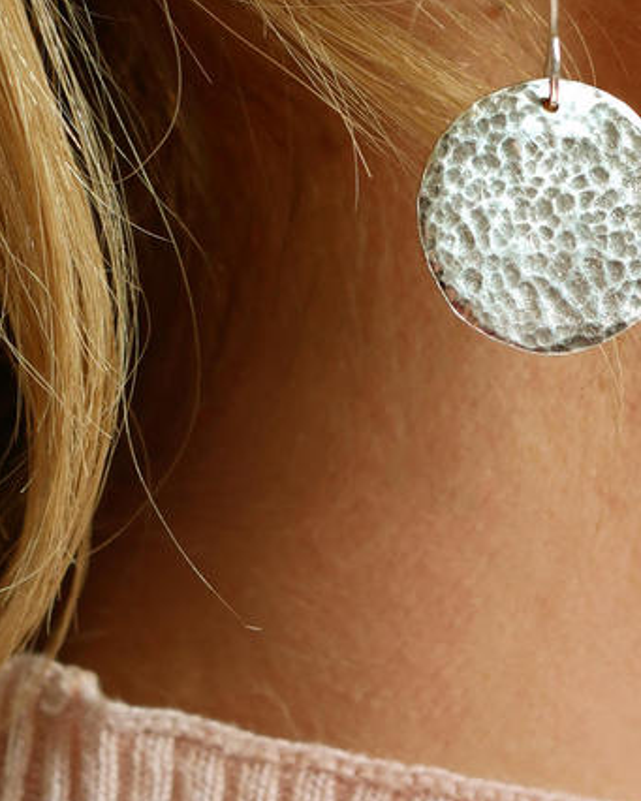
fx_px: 4172
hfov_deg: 8.8
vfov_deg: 10.9
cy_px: -19
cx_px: 552
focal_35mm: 176
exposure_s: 1/60
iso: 400
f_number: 3.5
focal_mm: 30
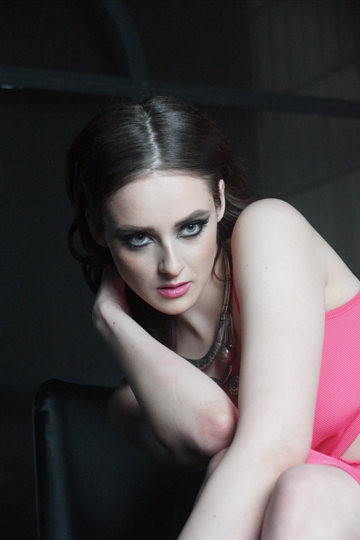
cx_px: 180
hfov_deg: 12.2
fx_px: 1687
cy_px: 270
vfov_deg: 18.2
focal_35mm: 112
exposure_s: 1/125
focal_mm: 75
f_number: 5.6
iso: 3200
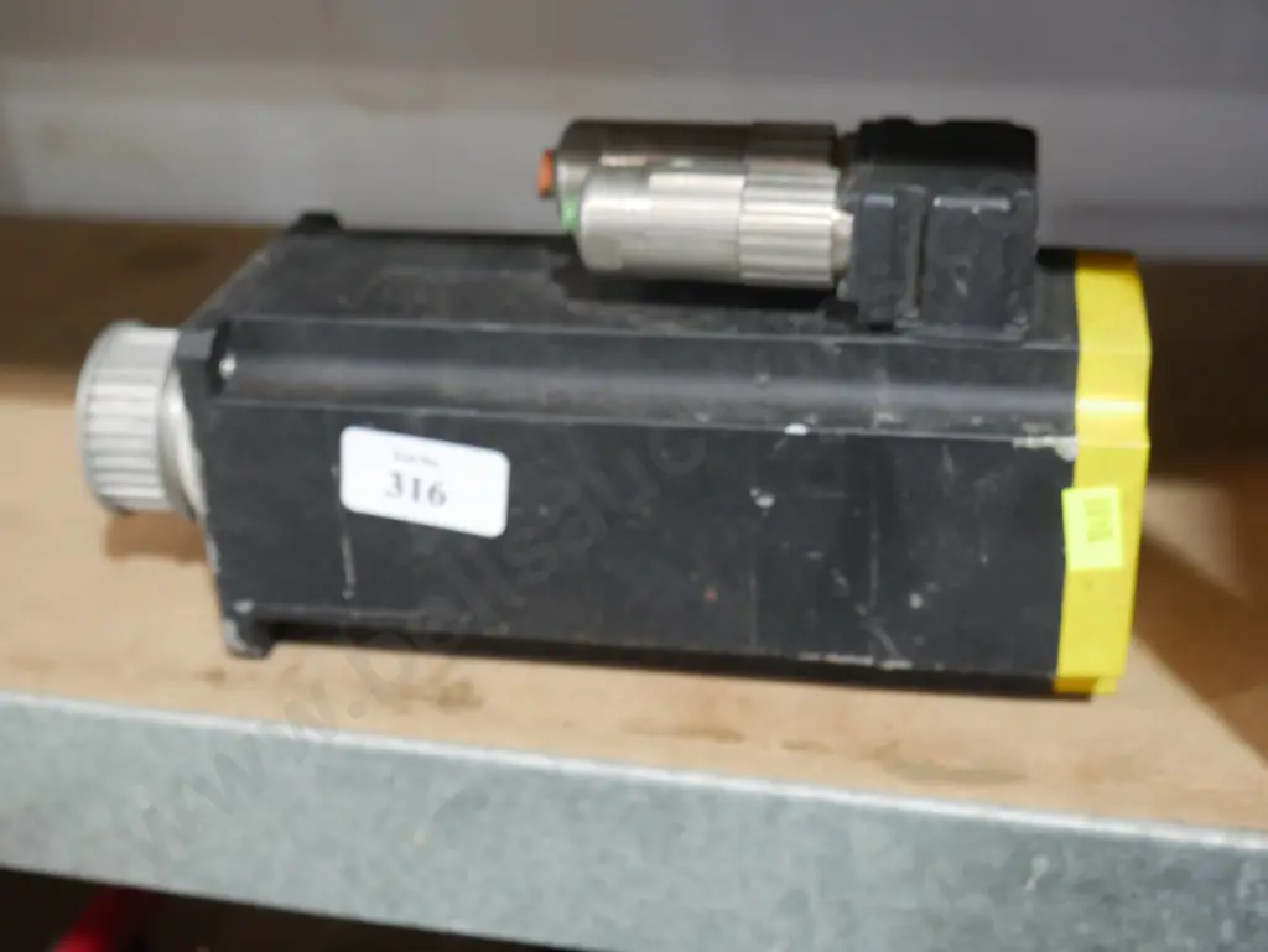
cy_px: 476
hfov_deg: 39.6
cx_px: 634
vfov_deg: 30.3
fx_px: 1759
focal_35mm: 48
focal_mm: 24
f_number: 5.2
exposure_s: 1/60
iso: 2500
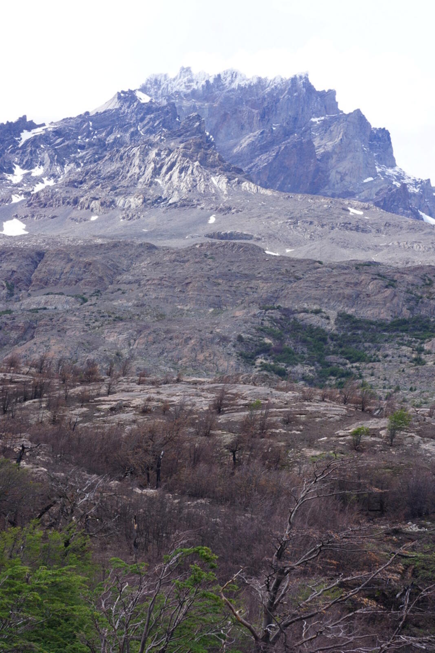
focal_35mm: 58
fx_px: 1051
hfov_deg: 23.4
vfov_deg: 34.5
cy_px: 326
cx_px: 218
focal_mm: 39
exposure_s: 1/100
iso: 100
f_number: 10
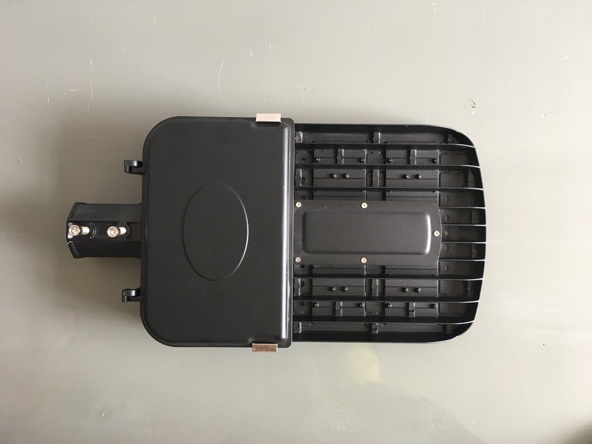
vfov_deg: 48.2
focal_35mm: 29
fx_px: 496
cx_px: 296
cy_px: 222
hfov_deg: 61.7
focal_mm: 4.15
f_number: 2.2
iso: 32
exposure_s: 1/33
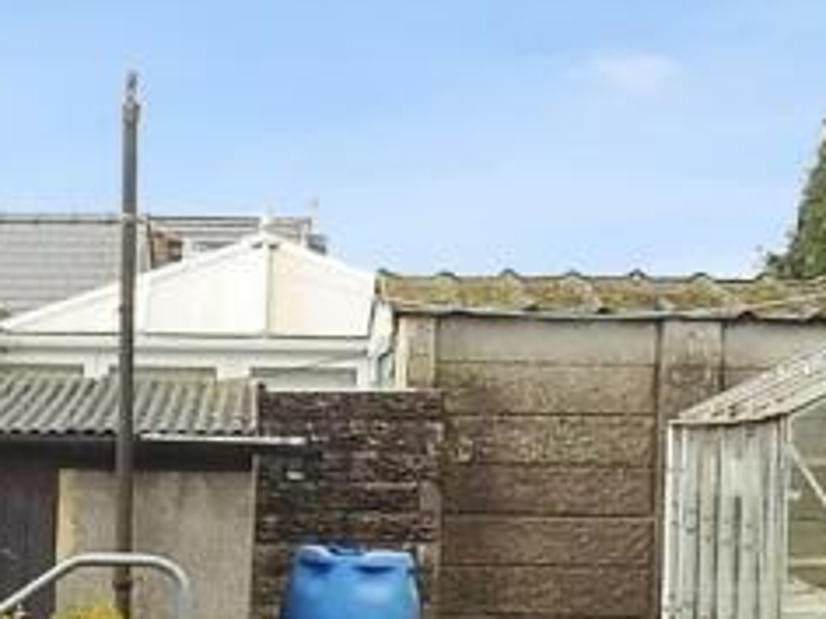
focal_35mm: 100
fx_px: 2386
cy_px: 1002
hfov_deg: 19.6
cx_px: 430
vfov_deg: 13.7
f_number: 3.1
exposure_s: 1/160
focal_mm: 4
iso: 80
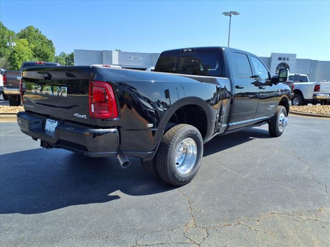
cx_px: 165
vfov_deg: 51.4
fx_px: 257
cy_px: 124
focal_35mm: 27
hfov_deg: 65.3
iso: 40
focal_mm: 3.58
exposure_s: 1/1667
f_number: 1.9
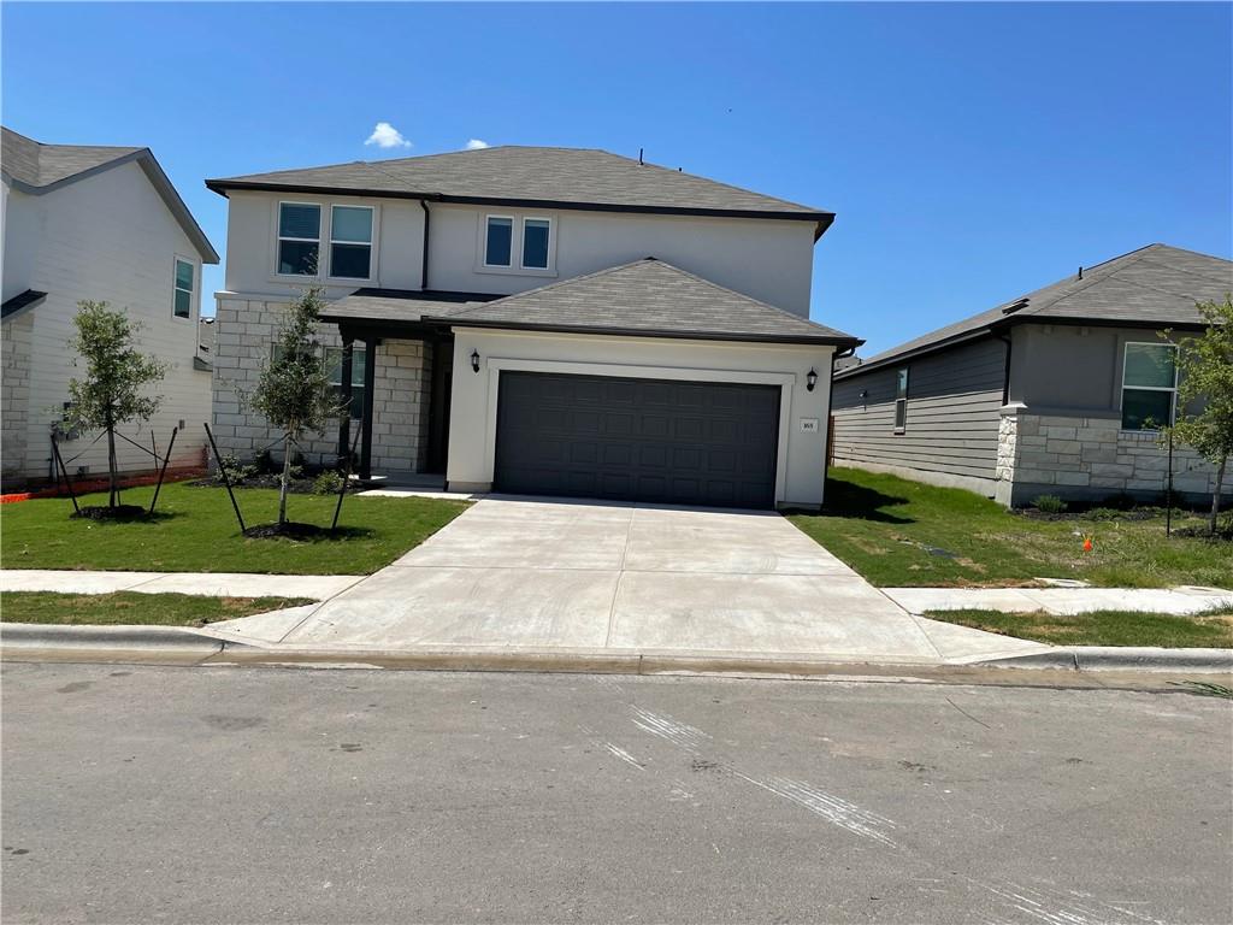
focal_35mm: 26
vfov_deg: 53.1
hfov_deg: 67.3
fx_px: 926
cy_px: 462
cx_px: 616
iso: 32
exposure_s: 1/5556
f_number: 1.6
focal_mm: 4.2
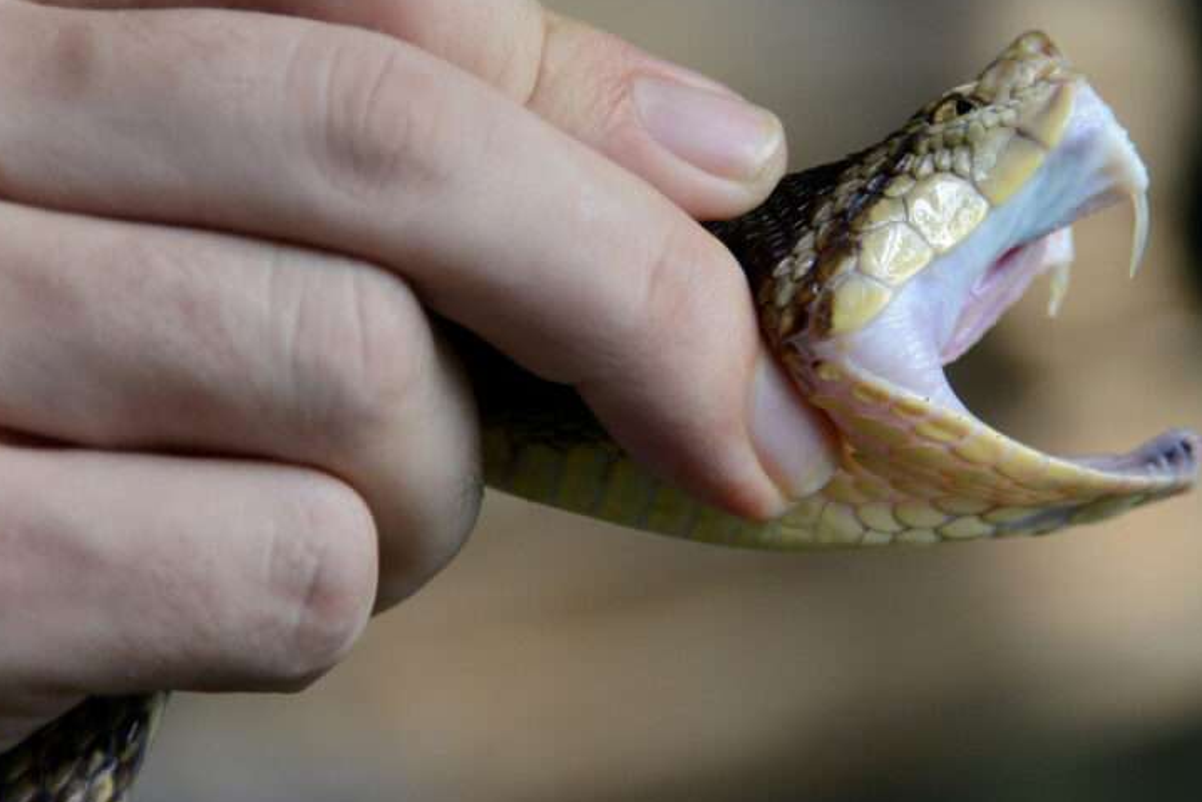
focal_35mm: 328
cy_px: 311
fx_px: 10953
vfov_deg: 4.2
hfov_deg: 6.3
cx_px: 755
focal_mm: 230
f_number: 5.6
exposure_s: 1/500
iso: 1250
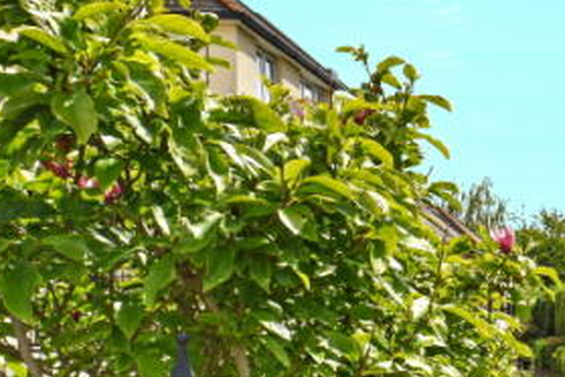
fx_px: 863
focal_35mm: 55
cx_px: 689
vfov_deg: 24.4
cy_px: 269
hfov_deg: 30.4
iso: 100
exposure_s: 1/200
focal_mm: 10
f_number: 9
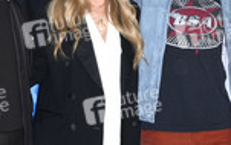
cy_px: 69
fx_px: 1053
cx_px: 235
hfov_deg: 12.4
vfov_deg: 7.9
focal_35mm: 167
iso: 1000
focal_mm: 55
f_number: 5.6
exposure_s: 1/250
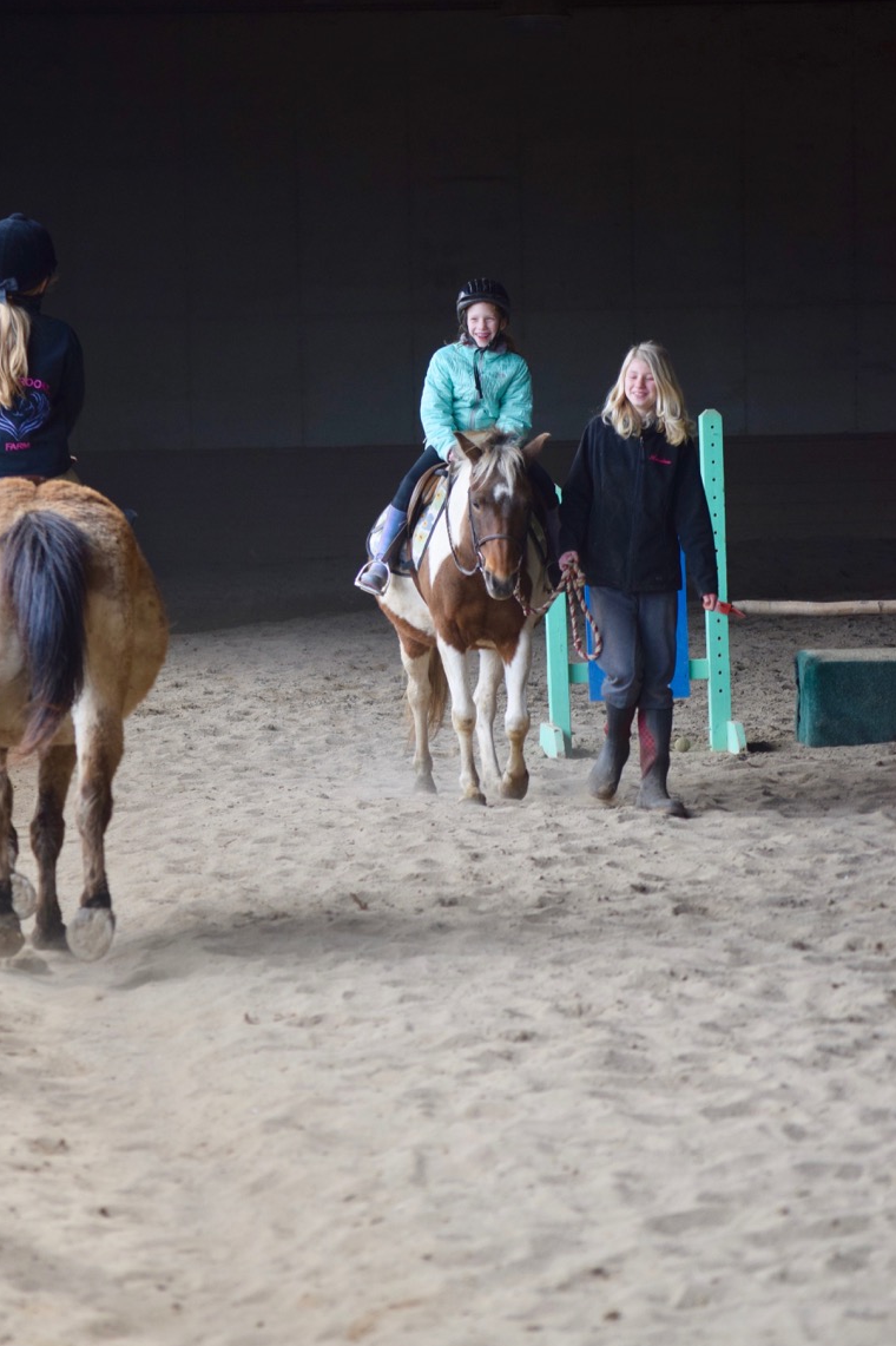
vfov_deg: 14.9
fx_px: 5155
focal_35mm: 138
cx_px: 404
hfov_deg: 9.9
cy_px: 665
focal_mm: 82
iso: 800
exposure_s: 1/640
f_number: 4.2
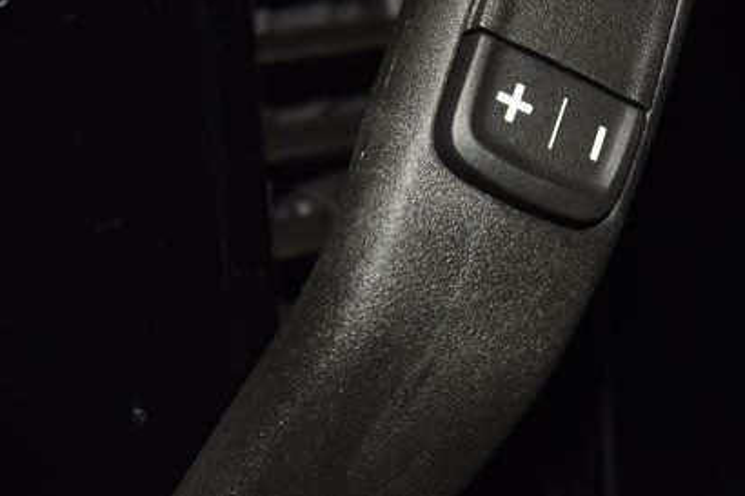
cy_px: 112
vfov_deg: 8.4
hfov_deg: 12.5
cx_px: 551
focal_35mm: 164
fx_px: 3392
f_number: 8
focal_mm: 70
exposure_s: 1/125
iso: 100
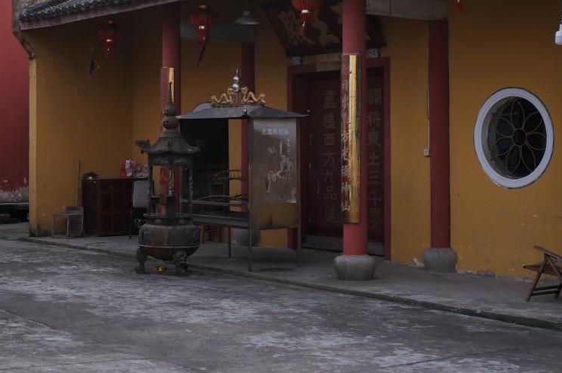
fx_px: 1138
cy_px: 83
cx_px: 150
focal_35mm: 73
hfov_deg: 27.4
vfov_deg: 18.5
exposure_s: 1/30
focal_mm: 30
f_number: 8
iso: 100
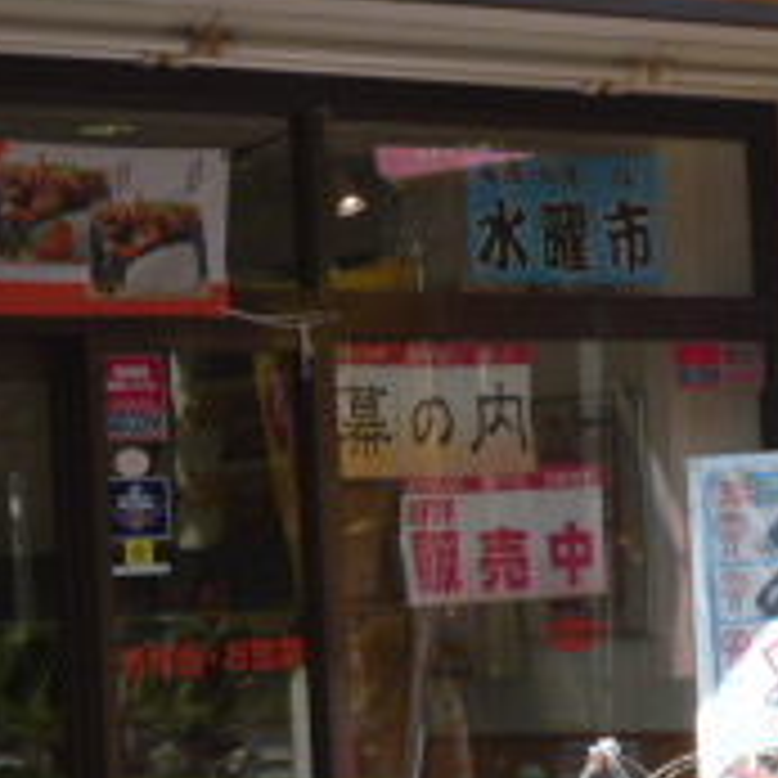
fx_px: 3992
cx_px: 108
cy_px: 544
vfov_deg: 11.1
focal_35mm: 157
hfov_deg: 11.1
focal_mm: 8.6
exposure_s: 1/320
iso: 100
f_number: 4
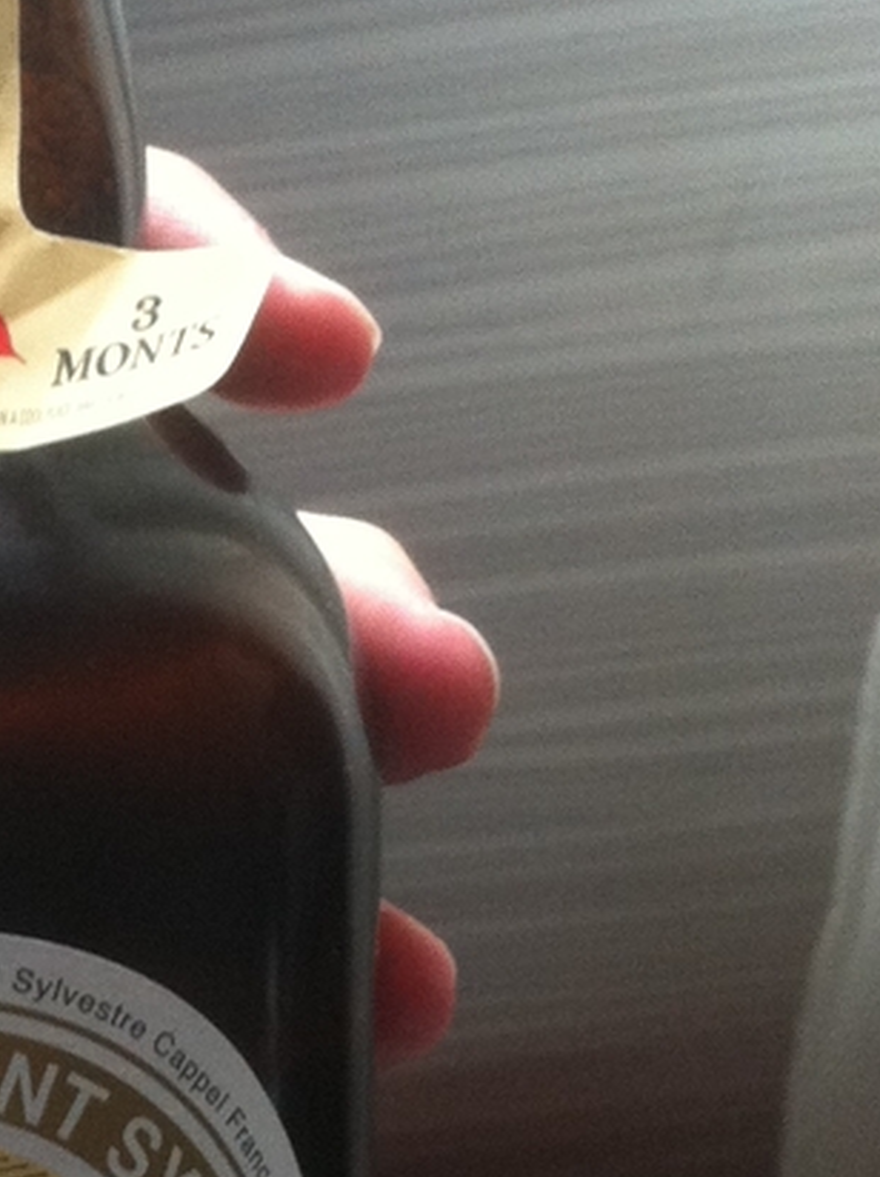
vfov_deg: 17.8
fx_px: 3736
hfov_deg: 13.2
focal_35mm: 110
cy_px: 808
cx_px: -60
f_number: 2.8
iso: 160
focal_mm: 3.85
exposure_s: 1/17
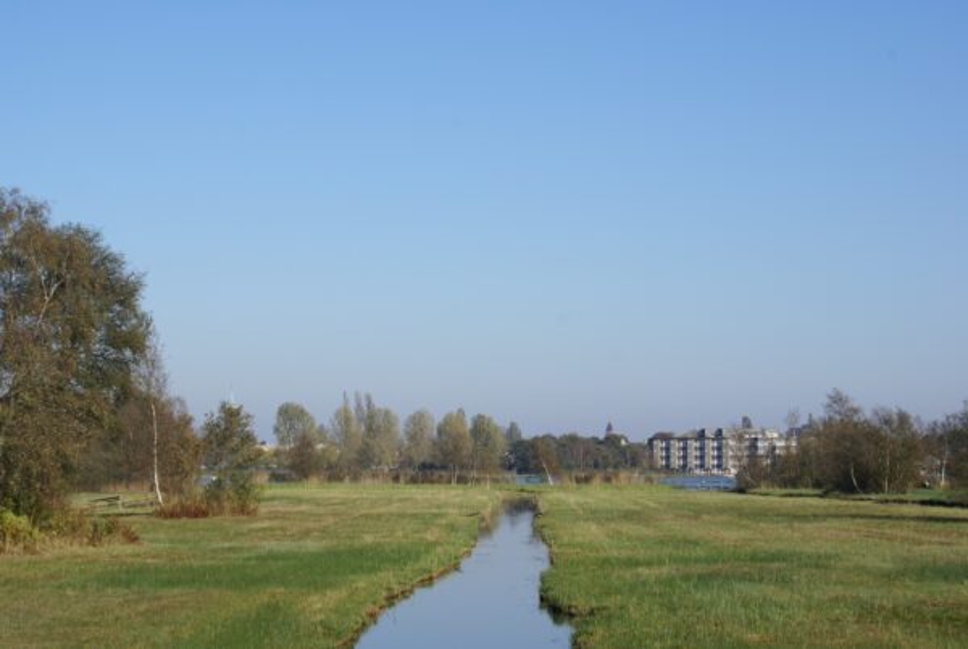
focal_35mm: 75
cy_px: 324
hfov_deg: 27.0
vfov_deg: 18.2
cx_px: 484
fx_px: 2020
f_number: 13
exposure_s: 1/125
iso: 100
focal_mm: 50
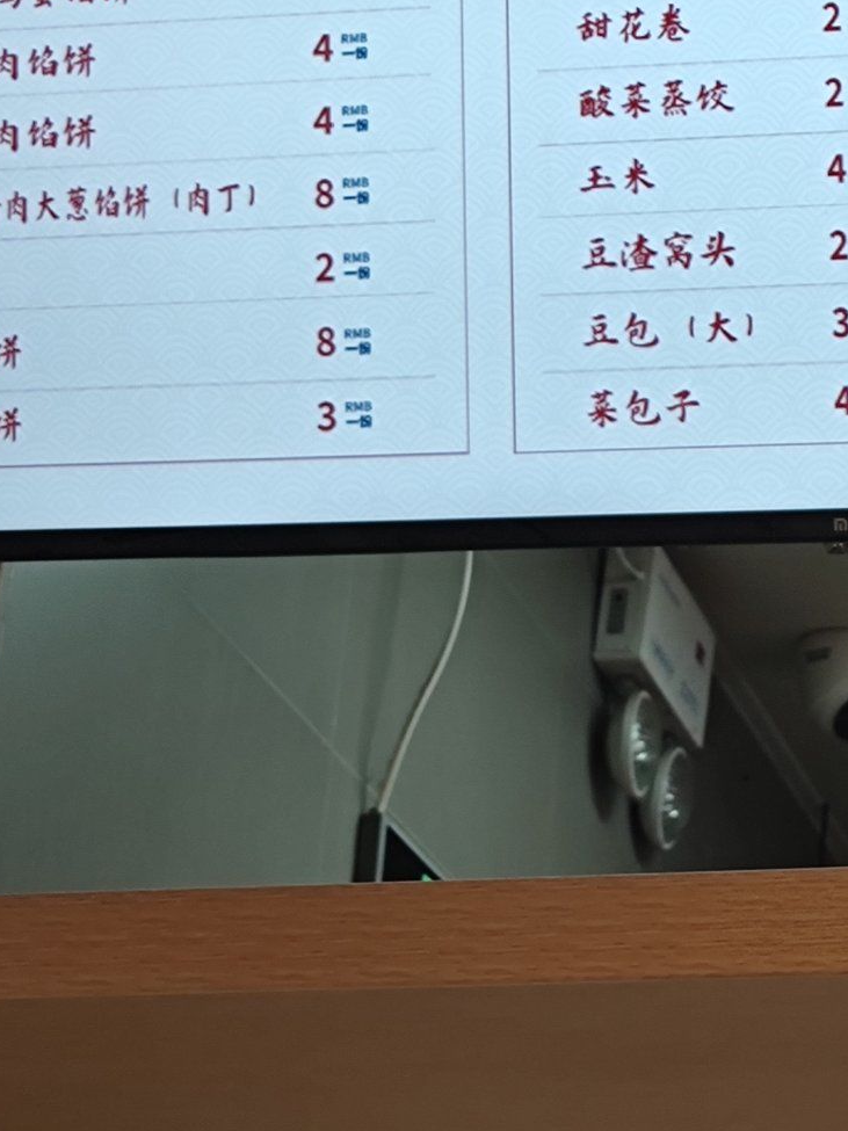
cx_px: 914
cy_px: -170
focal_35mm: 70
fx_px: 2287
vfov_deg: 25.4
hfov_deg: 20.1
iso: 177
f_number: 1.75
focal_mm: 5.96
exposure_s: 1/50
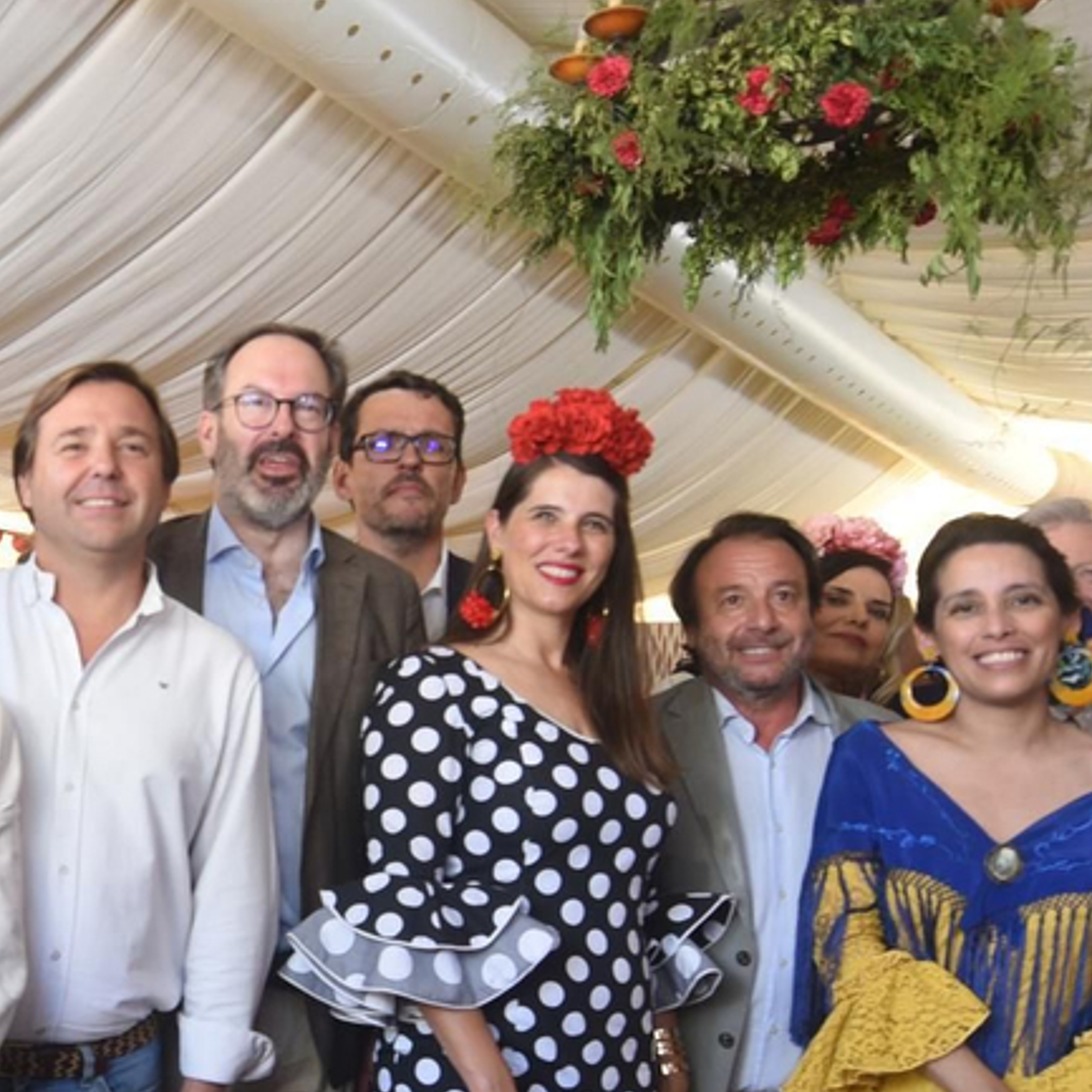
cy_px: 716
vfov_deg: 38.0
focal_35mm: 44
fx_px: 1570
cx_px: 28
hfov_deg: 35.1
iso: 450
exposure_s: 1/125
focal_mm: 14
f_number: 2.8
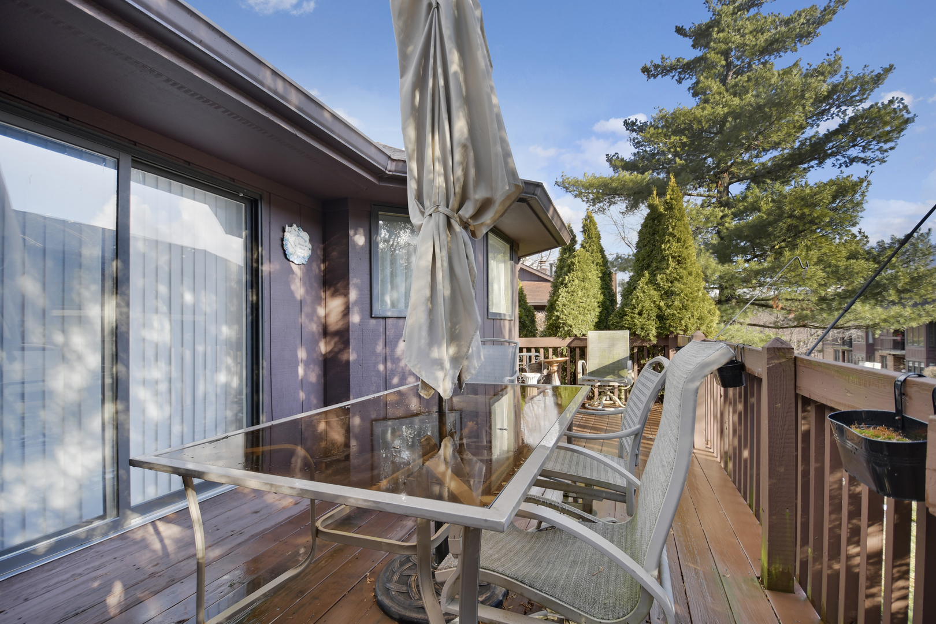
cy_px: 312
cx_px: 468
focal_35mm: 15
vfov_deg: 77.3
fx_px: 390
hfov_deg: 100.4
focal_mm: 10
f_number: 3.5
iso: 200
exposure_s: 1/8000
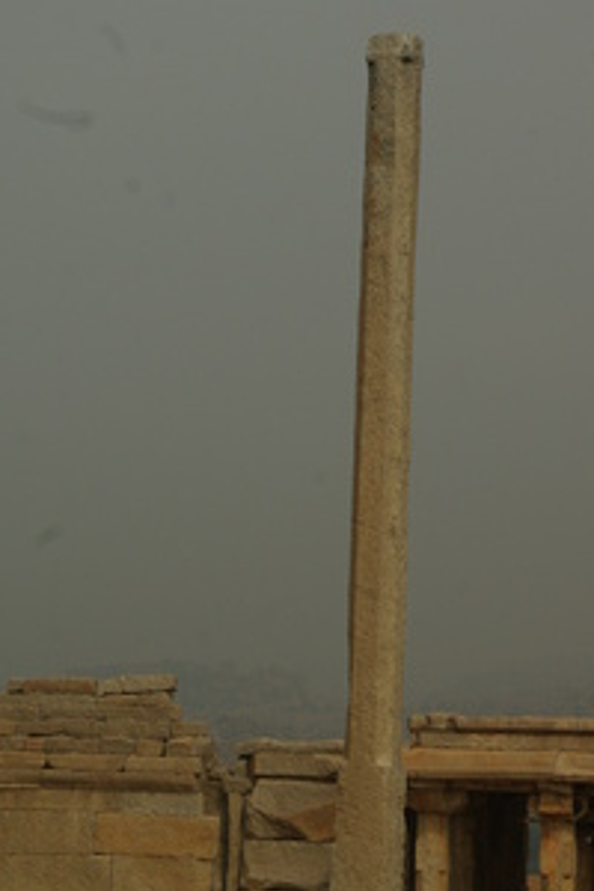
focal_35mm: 132
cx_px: 368
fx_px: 3262
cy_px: 514
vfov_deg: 15.5
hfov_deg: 10.4
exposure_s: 1/180
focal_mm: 55
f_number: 9.5
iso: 100
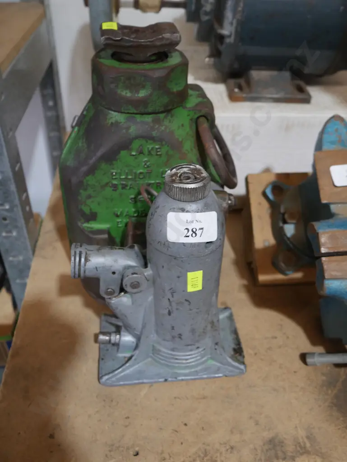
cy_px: 231
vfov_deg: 53.9
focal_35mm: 34
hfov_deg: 41.8
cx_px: 174
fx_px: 454
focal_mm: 17
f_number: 4
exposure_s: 1/60
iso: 500
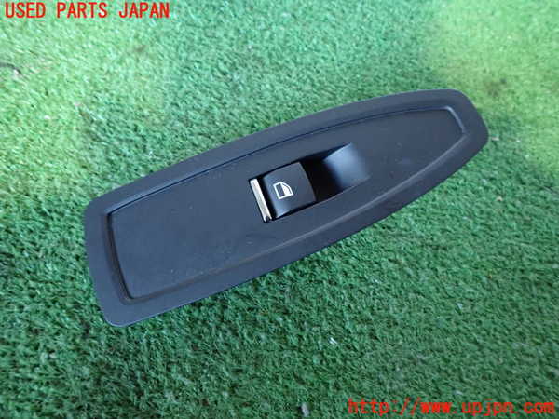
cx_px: 280
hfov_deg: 69.4
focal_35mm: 25
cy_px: 210
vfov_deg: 54.9
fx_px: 404
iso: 800
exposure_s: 1/30
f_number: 2
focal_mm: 4.5
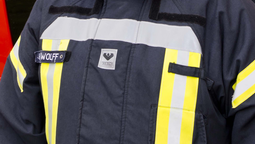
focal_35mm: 131
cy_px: -54
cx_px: 132
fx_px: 886
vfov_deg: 9.1
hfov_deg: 16.4
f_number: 7.1
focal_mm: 37.5
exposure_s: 1/100
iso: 320
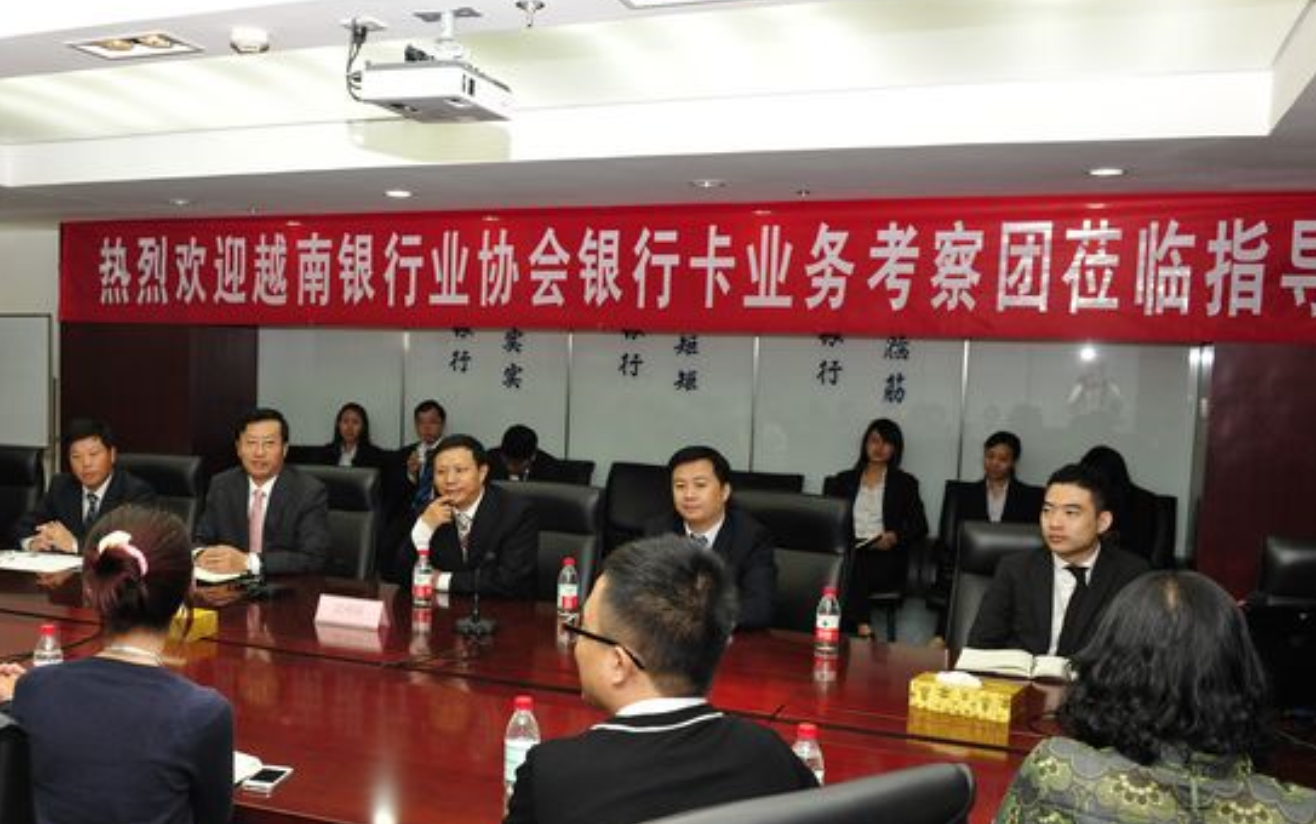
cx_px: 441
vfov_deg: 35.2
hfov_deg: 53.0
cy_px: 498
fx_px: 1292
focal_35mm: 36
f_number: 6.3
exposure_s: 1/60
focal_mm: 24
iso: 500
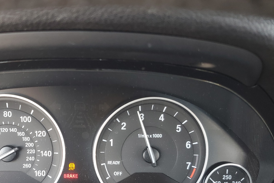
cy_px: 149
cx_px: 83
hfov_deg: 47.3
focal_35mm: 40
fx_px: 304
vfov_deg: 32.4
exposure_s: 1/60.2
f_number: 1.5
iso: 51
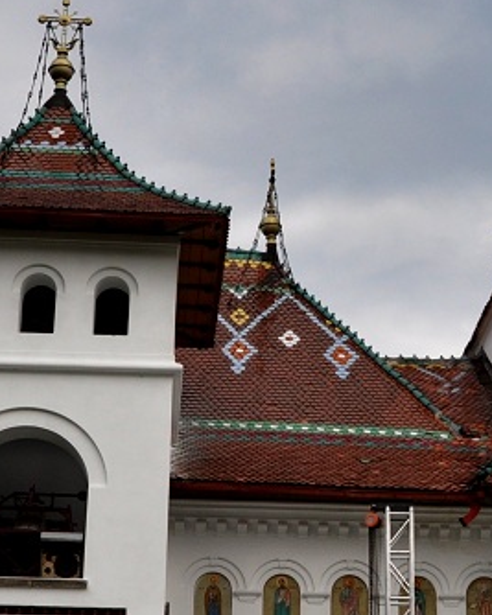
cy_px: 325
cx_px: 352
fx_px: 1657
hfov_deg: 16.8
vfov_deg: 21.0
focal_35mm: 91
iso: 500
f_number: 5.6
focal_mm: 18
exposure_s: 1/2500
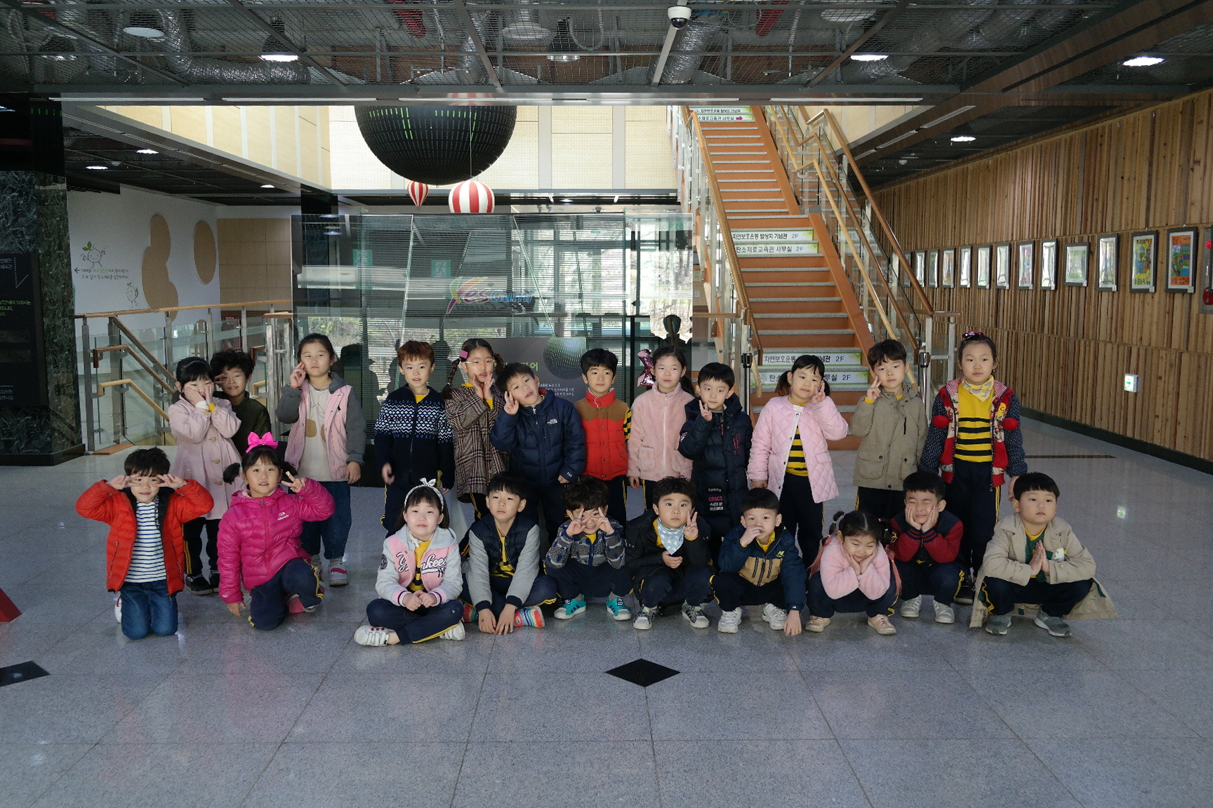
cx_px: 606
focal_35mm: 30
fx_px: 1011
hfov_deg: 61.9
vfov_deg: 43.6
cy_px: 404
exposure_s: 1/40
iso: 400
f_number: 3.5
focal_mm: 20
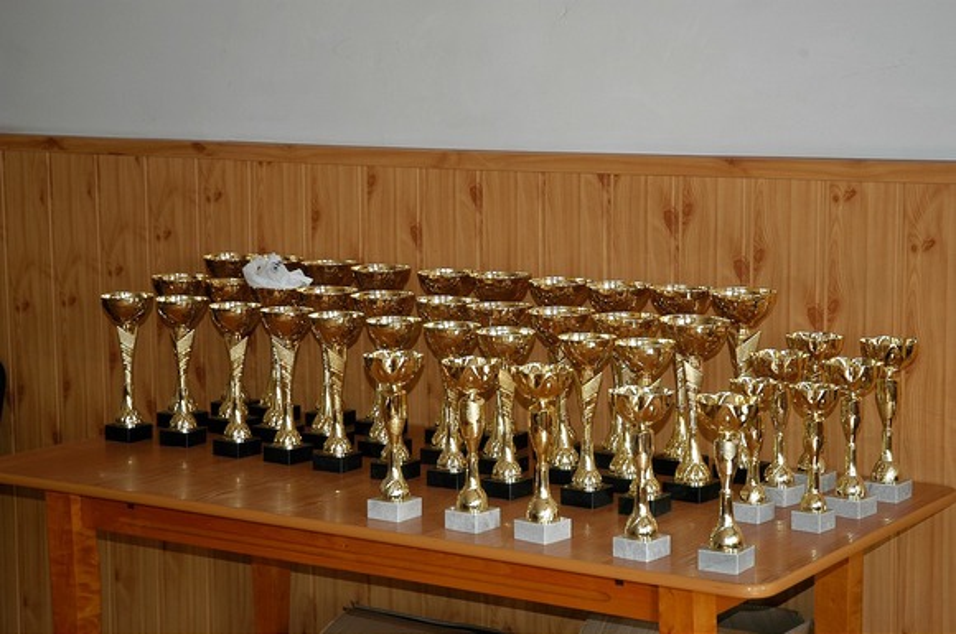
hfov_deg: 27.0
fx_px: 1989
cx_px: 478
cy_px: 317
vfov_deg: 18.1
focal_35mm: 75
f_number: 4.5
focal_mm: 50
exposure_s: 1/80
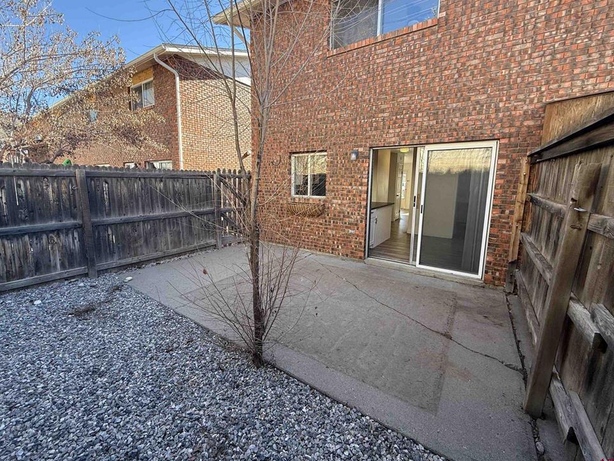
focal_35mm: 15
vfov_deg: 81.7
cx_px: 297
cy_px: 217
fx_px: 266
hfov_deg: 98.1
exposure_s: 1/140
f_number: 2.2
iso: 50
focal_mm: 2.22
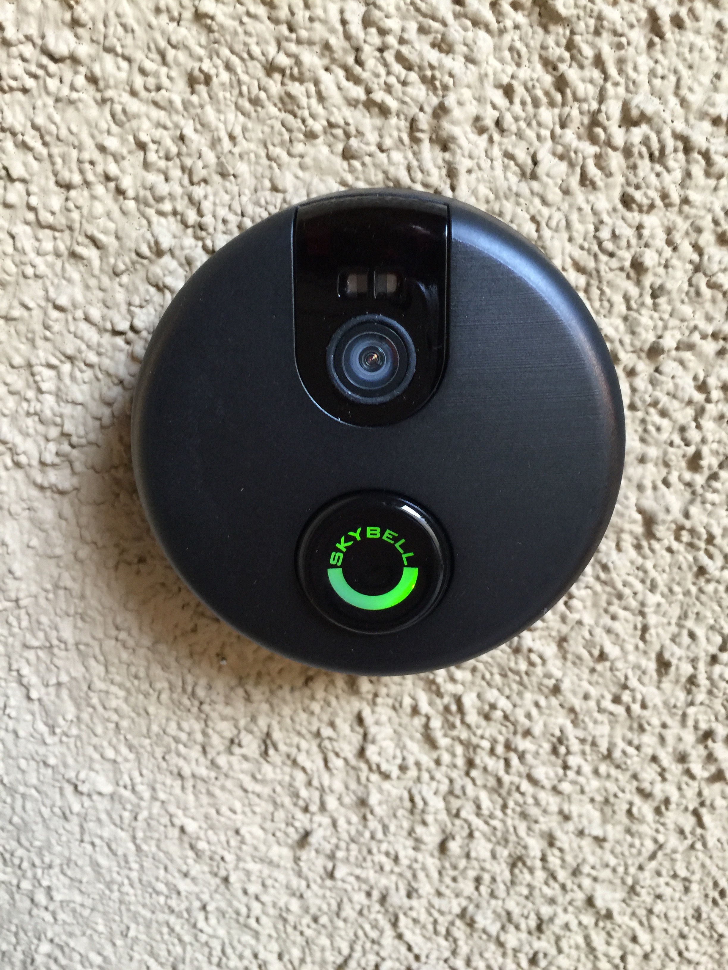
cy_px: 485
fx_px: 813
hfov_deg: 48.2
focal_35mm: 29
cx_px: 364
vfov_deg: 61.6
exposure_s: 1/15
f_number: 2.2
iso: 80
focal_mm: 4.15
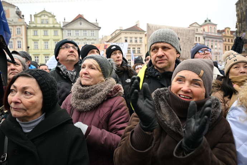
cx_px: 124
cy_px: 82
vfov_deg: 44.3
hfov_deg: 62.8
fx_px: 202
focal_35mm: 30
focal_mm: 29.5
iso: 1000
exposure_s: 1/320
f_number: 4.5
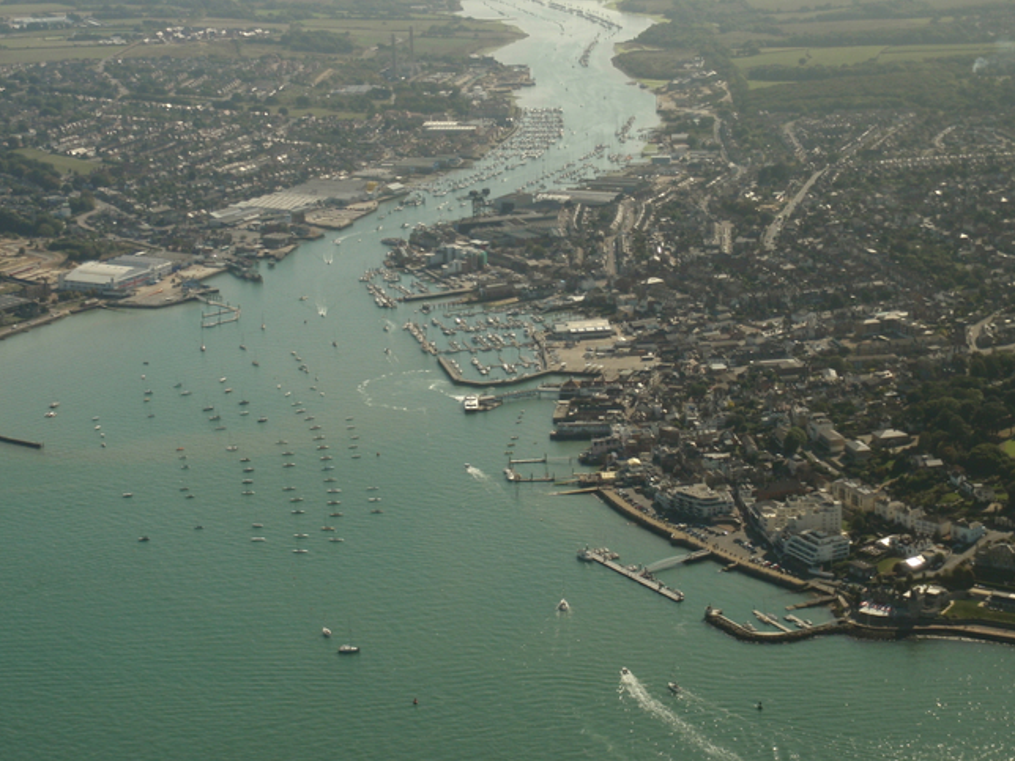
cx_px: 485
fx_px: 2111
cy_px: 375
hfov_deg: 27.0
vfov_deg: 20.4
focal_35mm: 72
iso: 64
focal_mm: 10.43
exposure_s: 1/400
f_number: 4.5
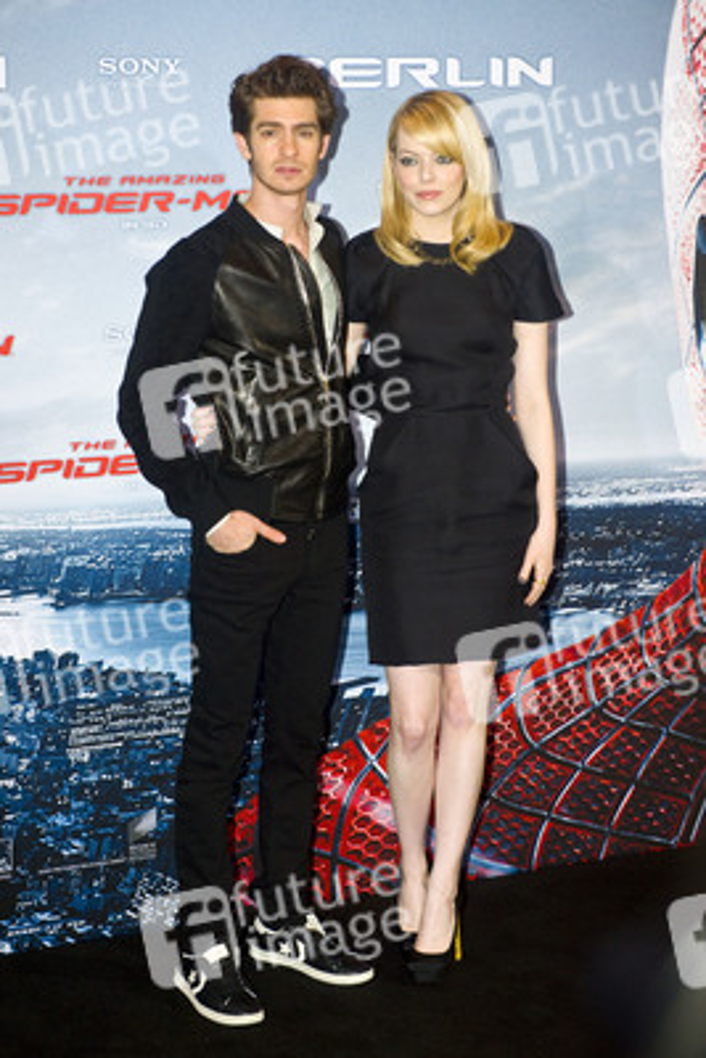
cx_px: 353
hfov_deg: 19.5
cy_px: 529
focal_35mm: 70
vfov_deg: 28.8
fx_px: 2057
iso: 1250
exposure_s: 1/320
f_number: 5
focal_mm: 70
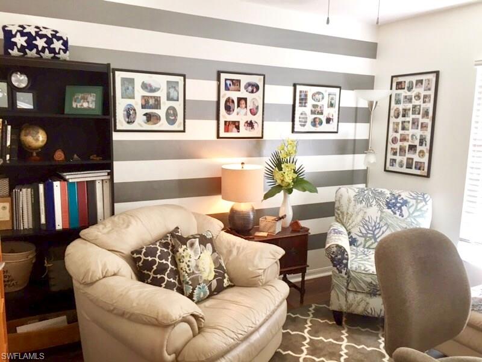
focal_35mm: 29
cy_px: 181
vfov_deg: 48.2
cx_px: 241
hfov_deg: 61.7
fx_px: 404
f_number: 2.2
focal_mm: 4.15
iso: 64
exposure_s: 1/30
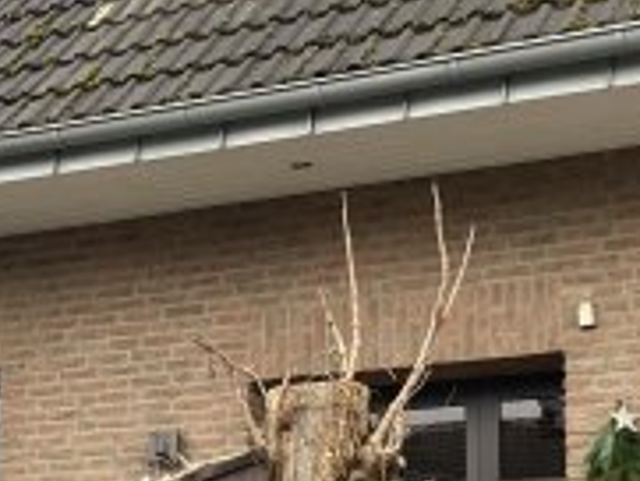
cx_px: 156
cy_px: 548
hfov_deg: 19.7
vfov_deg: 14.6
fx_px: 1832
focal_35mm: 99
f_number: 1.8
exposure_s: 1/121
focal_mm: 3.99
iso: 80
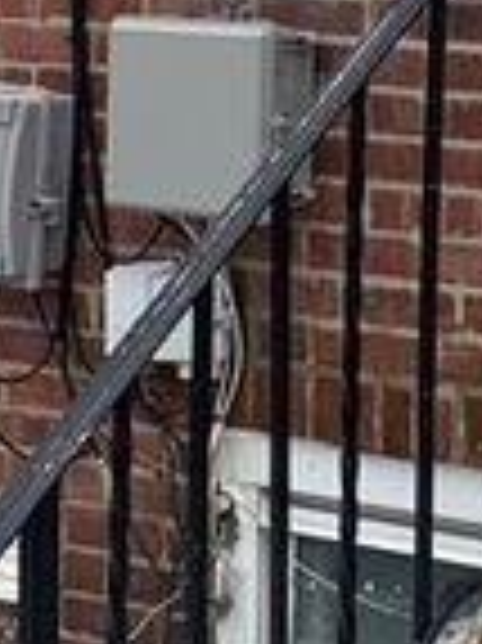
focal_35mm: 121
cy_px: -295
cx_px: 991
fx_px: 2250
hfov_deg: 11.0
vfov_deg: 15.2
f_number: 1.8
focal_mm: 4.25
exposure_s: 1/1021
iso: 25
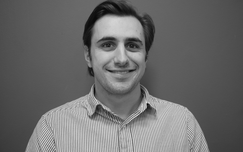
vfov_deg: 24.9
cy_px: 73
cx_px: 121
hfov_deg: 38.9
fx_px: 344
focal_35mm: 52
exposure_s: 1/60
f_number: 4.2
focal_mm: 34
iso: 1400
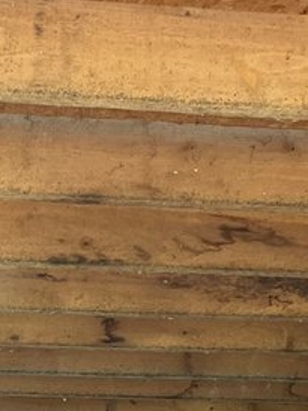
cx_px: -109
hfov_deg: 13.2
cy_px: 651
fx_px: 1280
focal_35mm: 108
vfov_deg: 16.3
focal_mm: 4.2
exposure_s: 1/121
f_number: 1.6
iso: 64
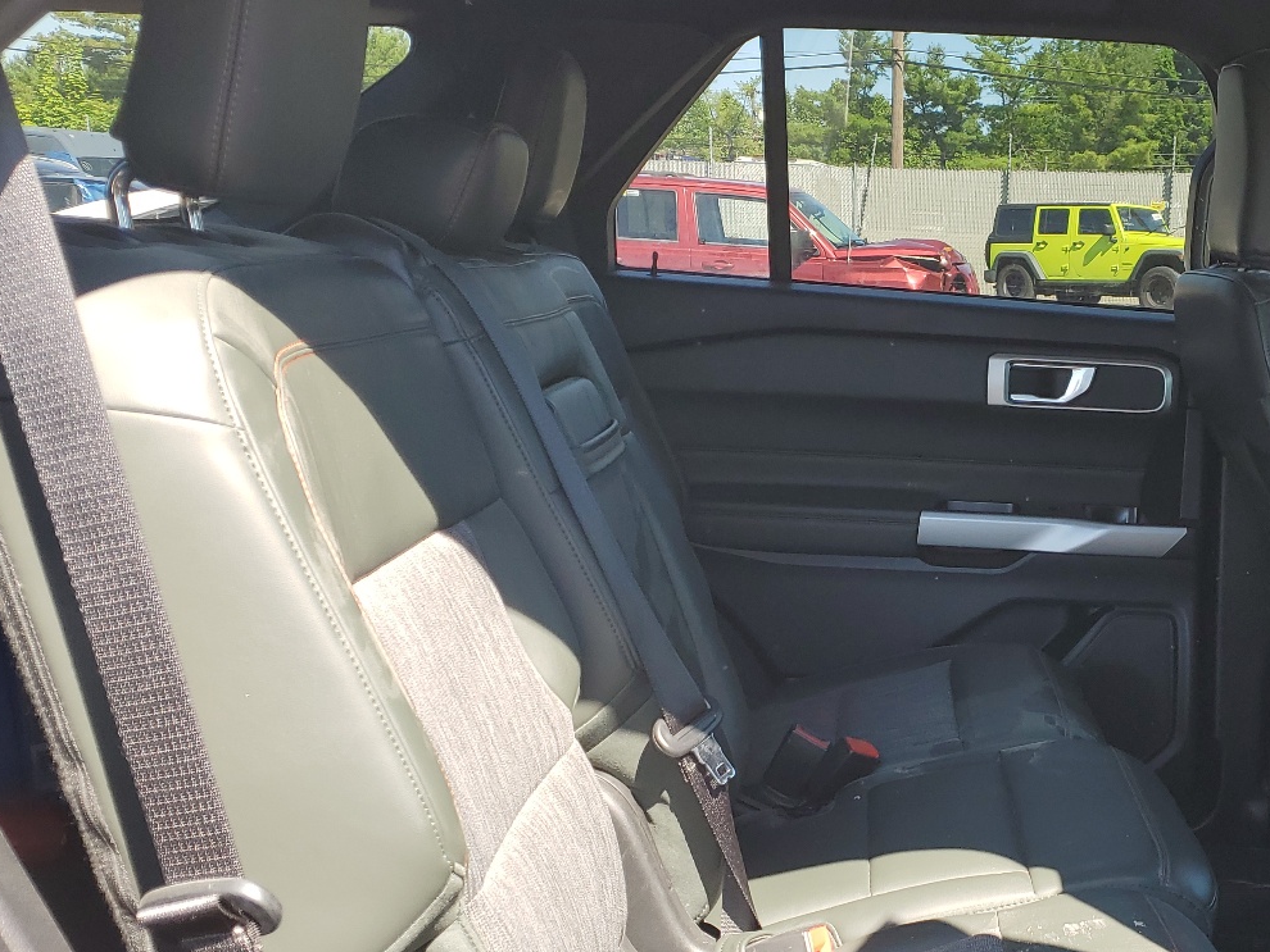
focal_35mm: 42
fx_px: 1541
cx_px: 1008
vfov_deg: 34.1
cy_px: 615
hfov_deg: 42.8
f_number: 1.5
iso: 50
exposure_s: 1/370
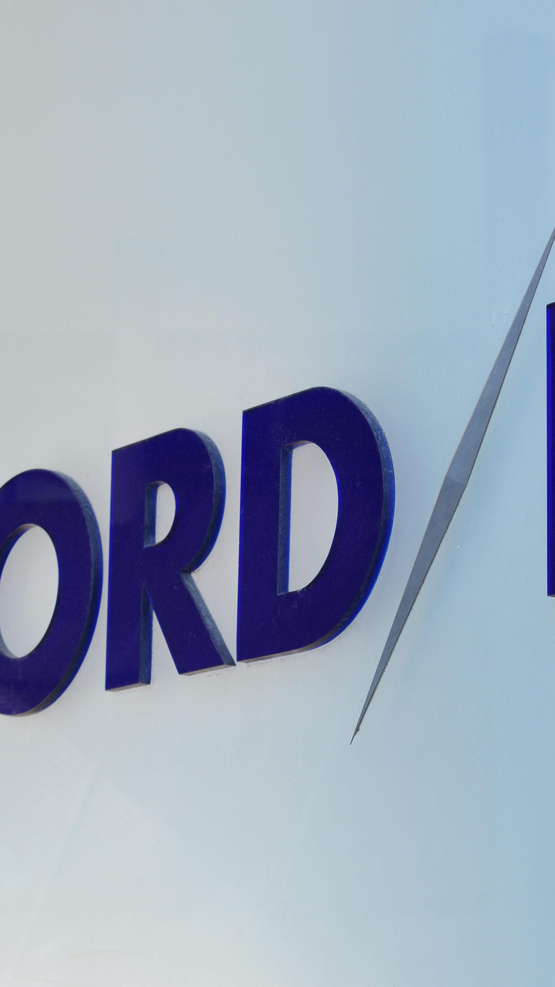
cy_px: 666
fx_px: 2328
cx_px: 776
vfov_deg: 23.8
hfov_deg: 13.0
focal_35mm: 89
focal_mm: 40
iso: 100
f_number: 5
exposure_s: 1/80
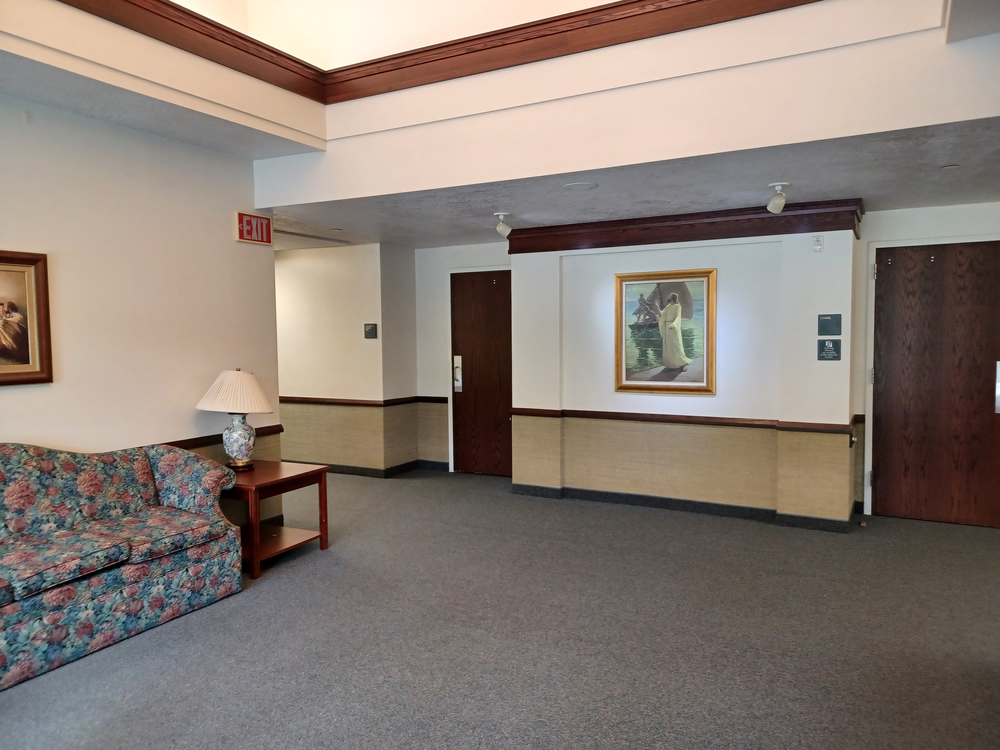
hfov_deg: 69.4
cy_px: 375
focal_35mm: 25
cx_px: 500
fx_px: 722
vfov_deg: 54.9
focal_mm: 4.6
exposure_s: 1/30
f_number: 1.8
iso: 250
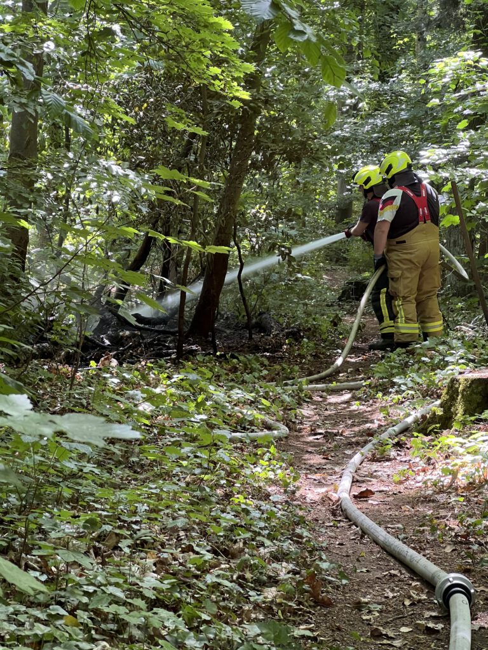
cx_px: 244
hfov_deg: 19.1
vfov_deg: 25.3
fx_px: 1447
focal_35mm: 77
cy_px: 325
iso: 200
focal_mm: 9
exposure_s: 1/99
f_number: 2.8
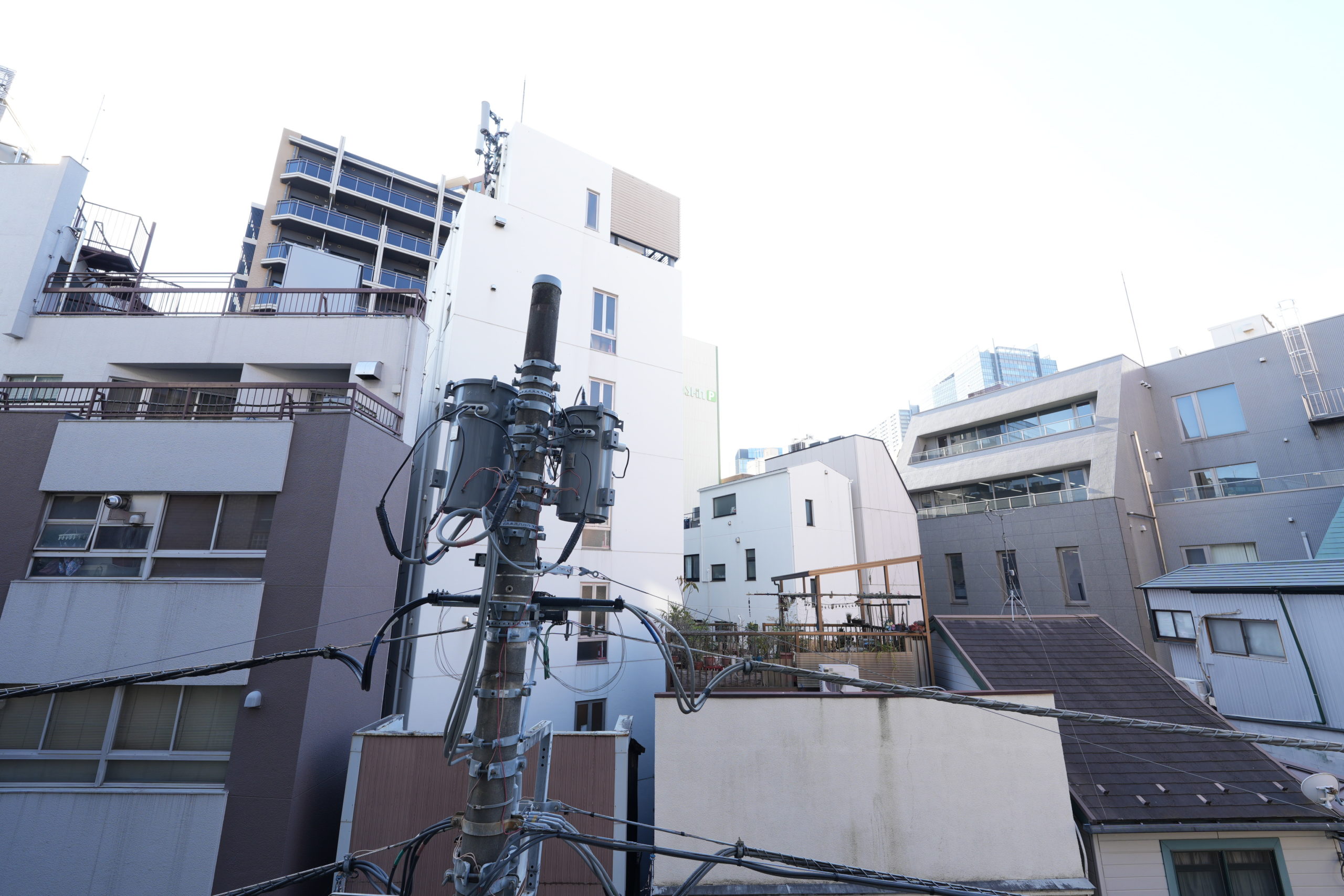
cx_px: 672
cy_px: 448
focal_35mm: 14
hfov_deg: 104.3
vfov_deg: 81.2
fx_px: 523
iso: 100
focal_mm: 14
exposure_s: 1/30
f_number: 8
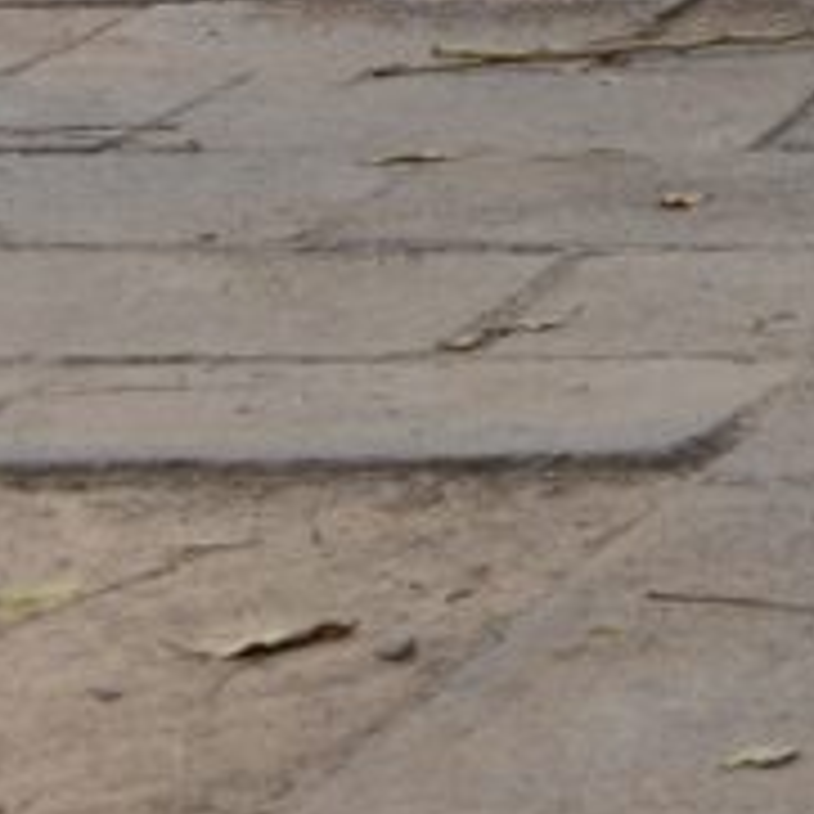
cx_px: 2208
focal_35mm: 231
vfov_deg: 7.4
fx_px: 6146
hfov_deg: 7.0
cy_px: -573
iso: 280
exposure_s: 1/250
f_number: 8
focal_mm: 32
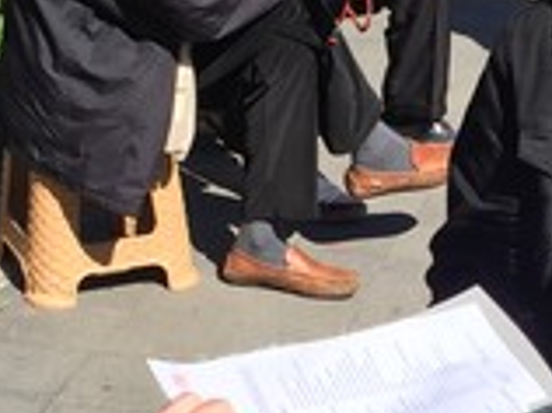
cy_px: 364
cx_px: 423
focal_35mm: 123
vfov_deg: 11.9
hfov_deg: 16.0
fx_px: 1958
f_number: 2.2
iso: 32
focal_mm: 4.15
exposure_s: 1/1364
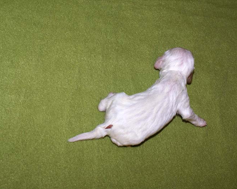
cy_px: 94
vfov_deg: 25.5
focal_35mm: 60
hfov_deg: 31.7
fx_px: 418
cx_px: 130
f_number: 6.3
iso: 400
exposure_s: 1/60
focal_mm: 35
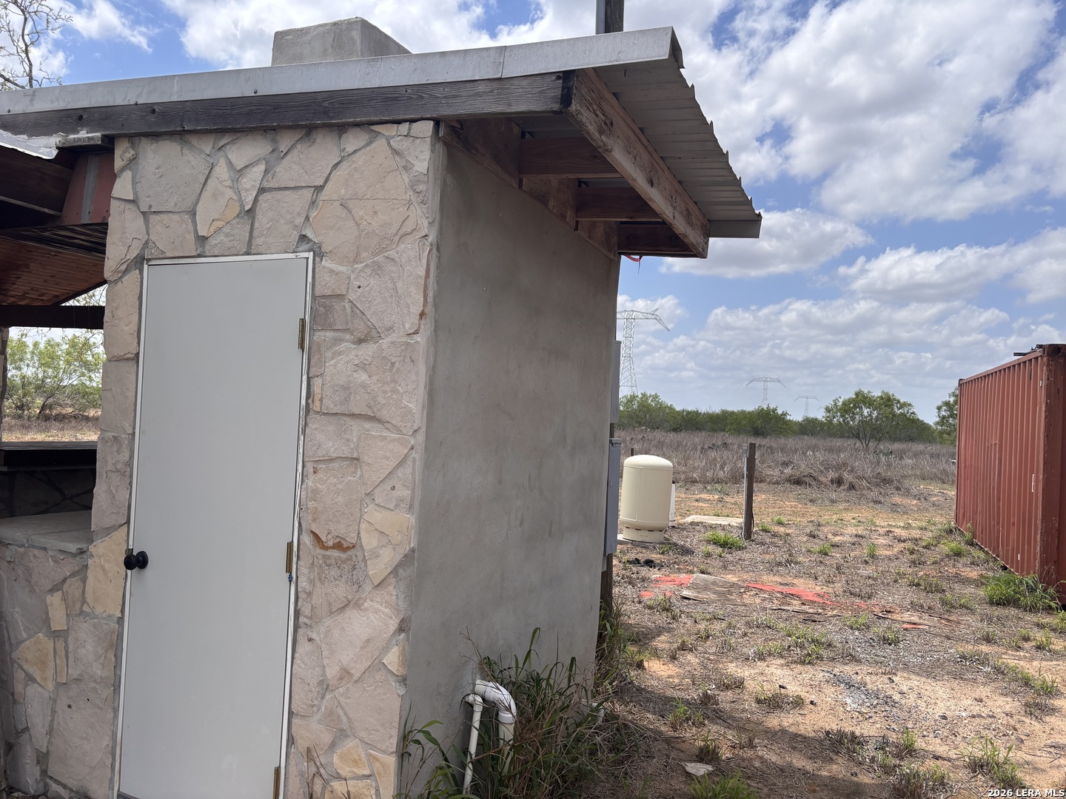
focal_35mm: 26
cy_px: 400
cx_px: 533
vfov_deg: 53.1
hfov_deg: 67.3
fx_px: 801
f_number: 1.6
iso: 50
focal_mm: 5.96
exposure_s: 1/3937
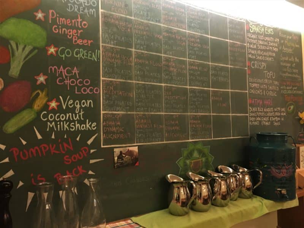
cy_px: 114
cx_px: 152
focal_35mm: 29
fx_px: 255
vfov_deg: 48.2
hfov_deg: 61.7
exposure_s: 1/20
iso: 200
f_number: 2.2
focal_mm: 4.15
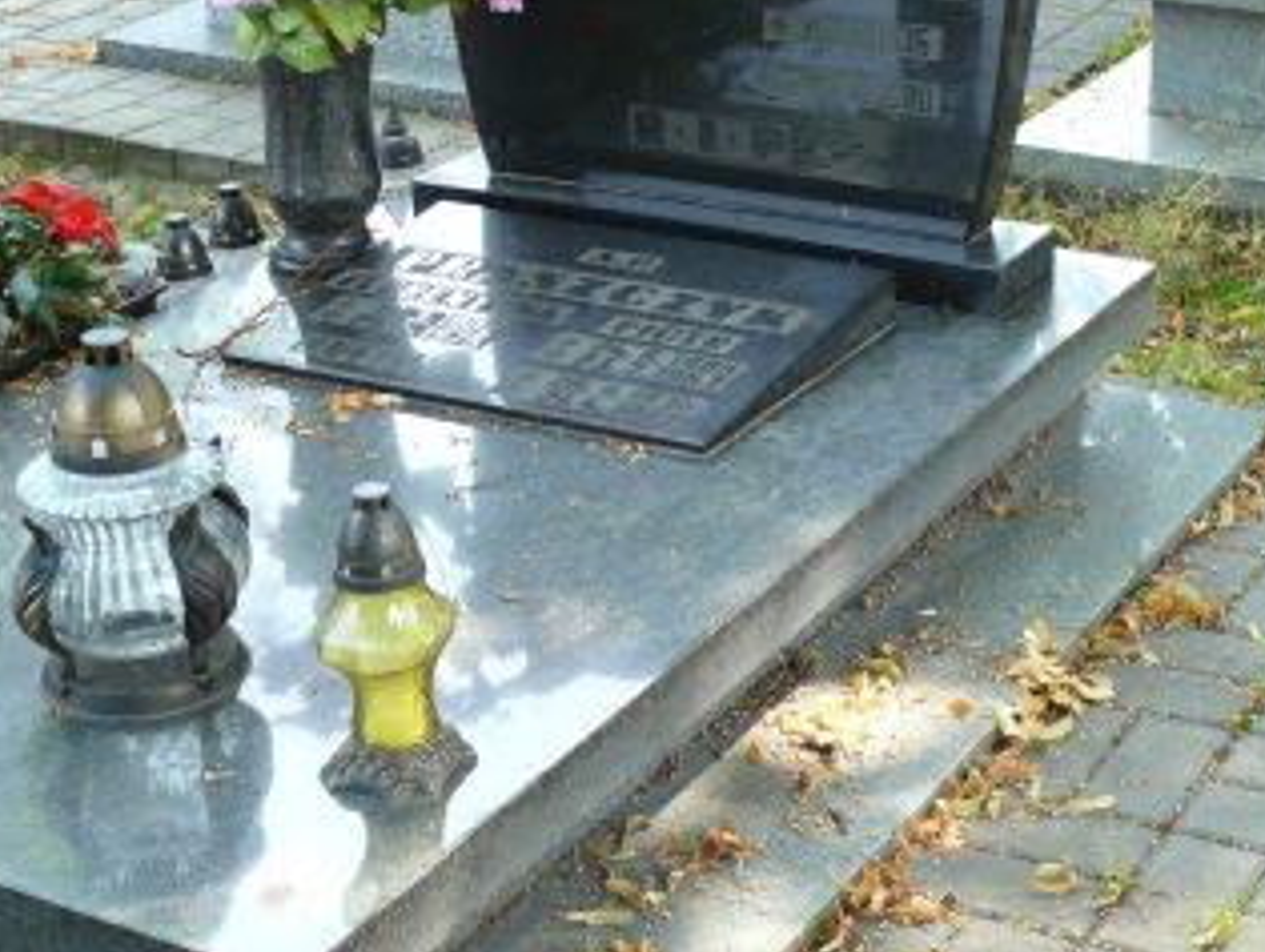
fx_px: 2598
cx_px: 671
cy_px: 635
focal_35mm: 71
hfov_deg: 27.4
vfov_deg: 20.7
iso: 100
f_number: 2.8
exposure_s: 1/50
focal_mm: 7.4
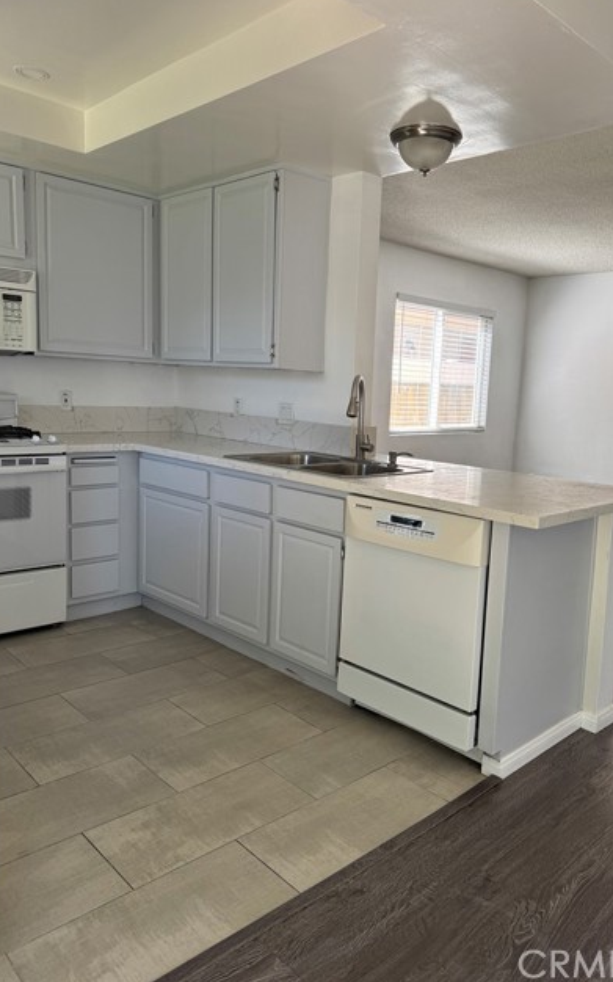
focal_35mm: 26
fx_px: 695
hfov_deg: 47.4
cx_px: 362
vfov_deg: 70.4
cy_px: 485
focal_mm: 6.76
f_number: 1.78
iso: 100
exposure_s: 1/160
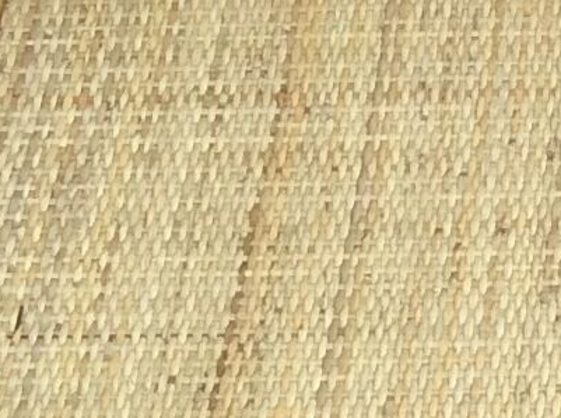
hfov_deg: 8.9
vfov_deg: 7.1
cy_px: 569
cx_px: 1182
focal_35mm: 207
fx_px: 3348
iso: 32
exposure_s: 1/123
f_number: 2.4
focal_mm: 3.3
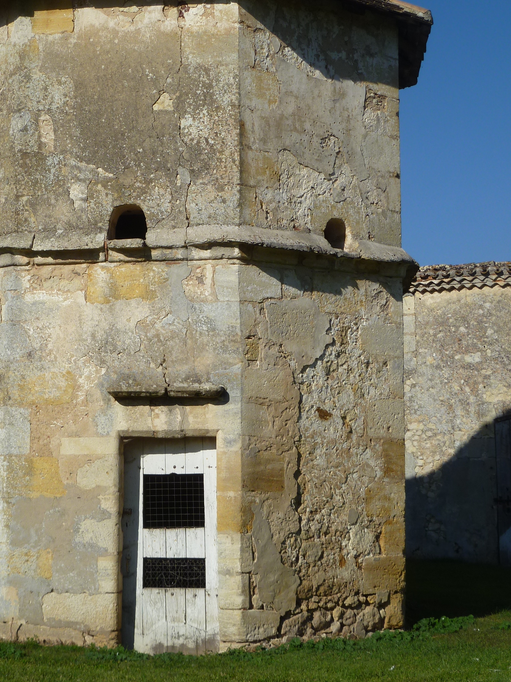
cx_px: 171
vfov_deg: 25.3
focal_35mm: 77
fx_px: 1516
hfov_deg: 19.1
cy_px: 261
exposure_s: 1/1000
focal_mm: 9.6
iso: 80
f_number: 4
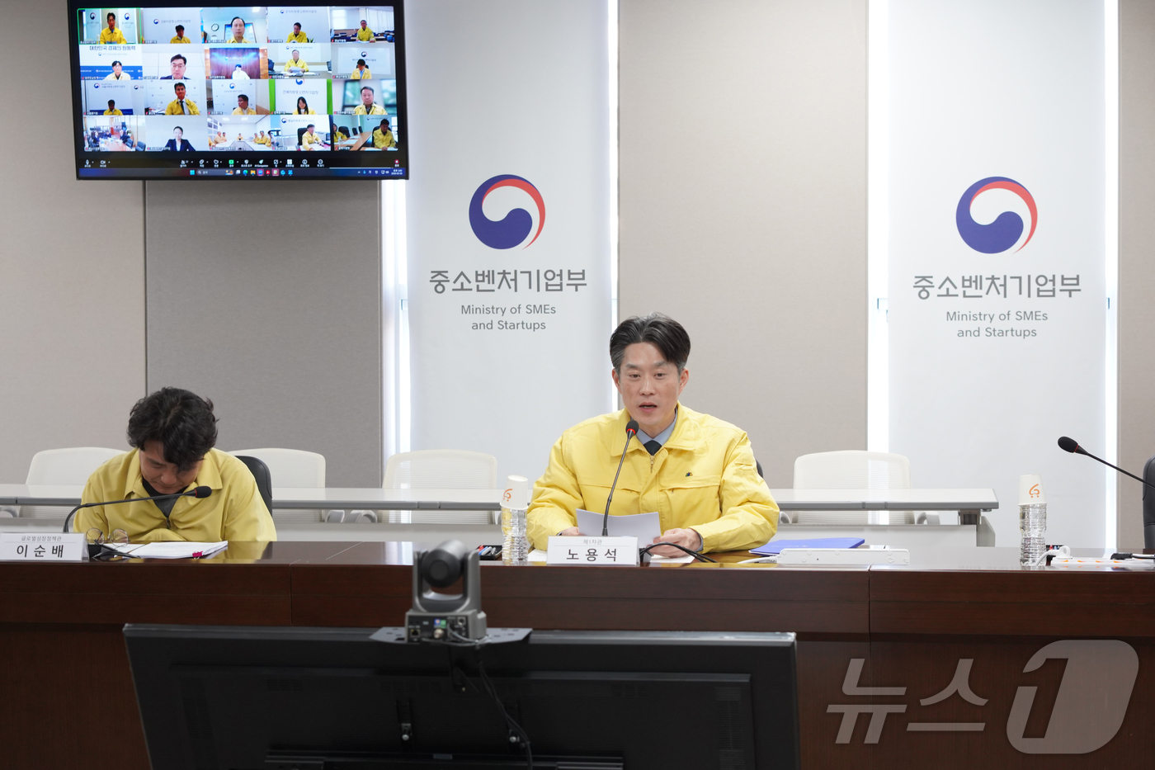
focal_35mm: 85
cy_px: 385
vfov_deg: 16.1
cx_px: 578
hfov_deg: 23.9
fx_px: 2727
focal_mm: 85
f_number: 5.6
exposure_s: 1/100
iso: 2000
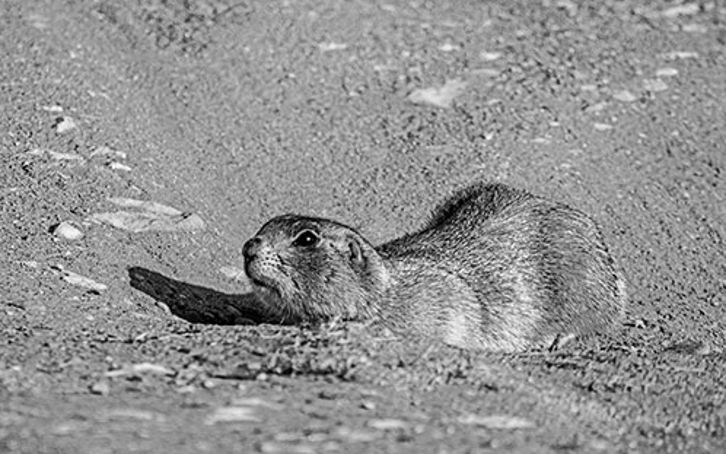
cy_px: 234
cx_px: 363
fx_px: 24292
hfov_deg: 1.7
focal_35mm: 1228
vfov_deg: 1.1
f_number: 13
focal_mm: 1200
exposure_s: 1/3200
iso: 3200
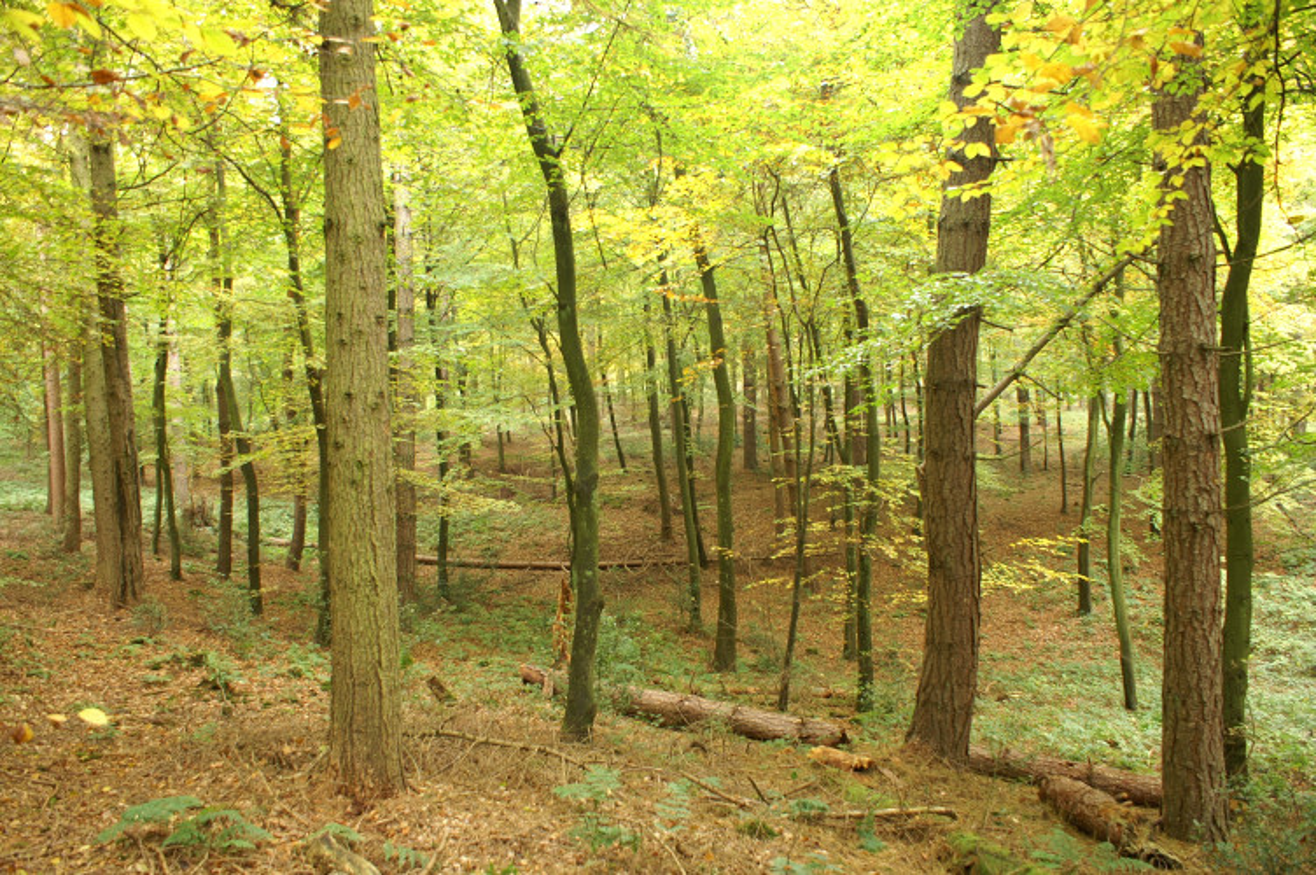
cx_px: 658
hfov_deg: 67.4
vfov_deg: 47.8
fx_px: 986
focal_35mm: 27
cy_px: 438
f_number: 3.5
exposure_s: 1/2.5
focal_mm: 18
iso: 100
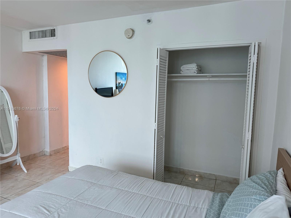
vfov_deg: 56.8
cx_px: 146
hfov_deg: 71.6
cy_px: 109
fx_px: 202
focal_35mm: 24
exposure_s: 1/250
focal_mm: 6.86
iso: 64
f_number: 1.78
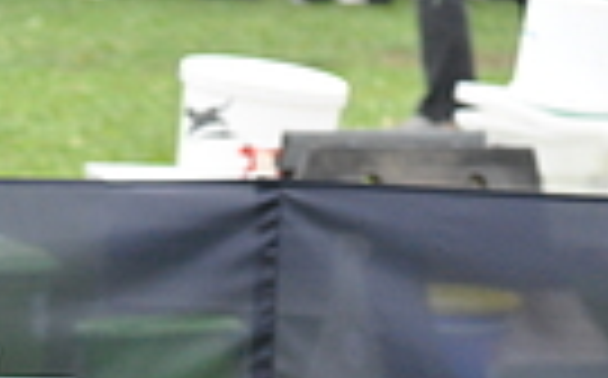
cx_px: 2
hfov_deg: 5.0
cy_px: 662
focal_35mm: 420
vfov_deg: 3.1
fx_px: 6951
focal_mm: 82
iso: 1600
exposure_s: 1/500
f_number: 4.5
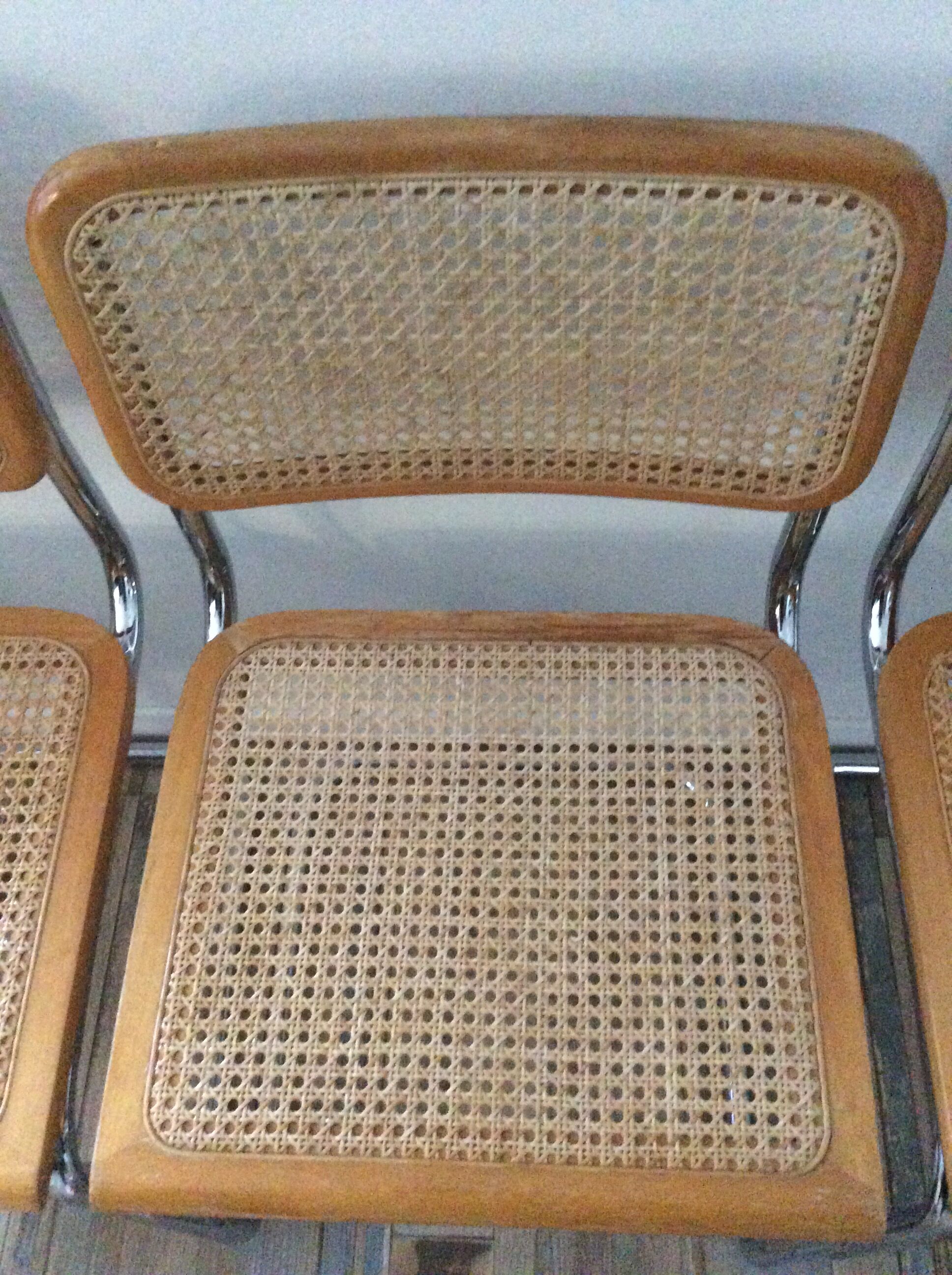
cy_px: 638
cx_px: 476
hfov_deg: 44.1
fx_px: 1177
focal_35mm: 32
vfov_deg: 56.9
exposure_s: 1/17
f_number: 2.4
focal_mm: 3.3
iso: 640
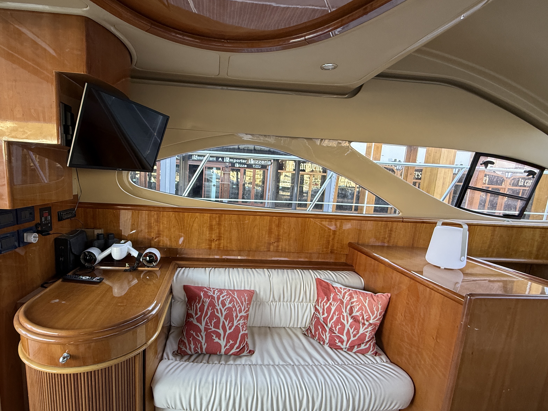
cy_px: 225
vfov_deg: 71.4
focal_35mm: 18
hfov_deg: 87.3
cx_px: 238
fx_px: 285
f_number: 2.2
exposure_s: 1/99
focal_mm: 2.22
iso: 200
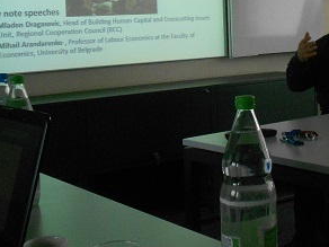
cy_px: 24
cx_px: 243
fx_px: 722
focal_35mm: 76
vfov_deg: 19.0
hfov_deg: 25.4
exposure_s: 1/125
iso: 320
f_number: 3.9
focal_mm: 6.7
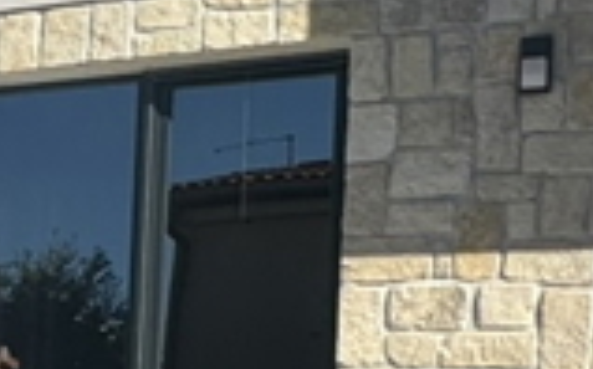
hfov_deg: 15.2
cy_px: 436
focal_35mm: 112
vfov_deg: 11.4
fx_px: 1808
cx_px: -574
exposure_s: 1/3546
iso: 50
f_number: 2.2
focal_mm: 2.22
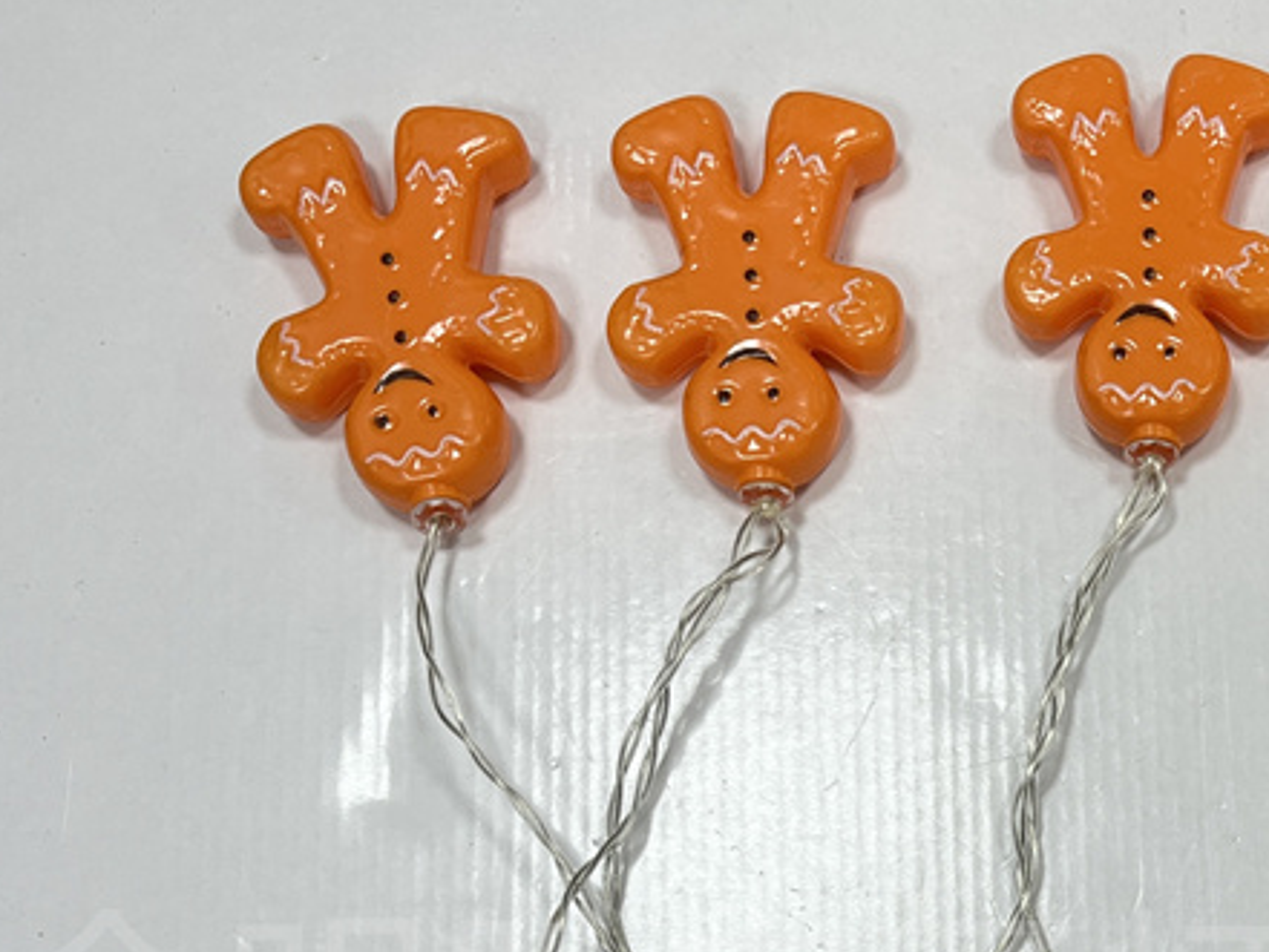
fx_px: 2163
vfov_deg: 23.6
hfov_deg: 30.9
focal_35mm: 59
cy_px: 987
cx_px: 1188
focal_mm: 5.1
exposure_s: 1/100
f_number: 1.6
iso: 64
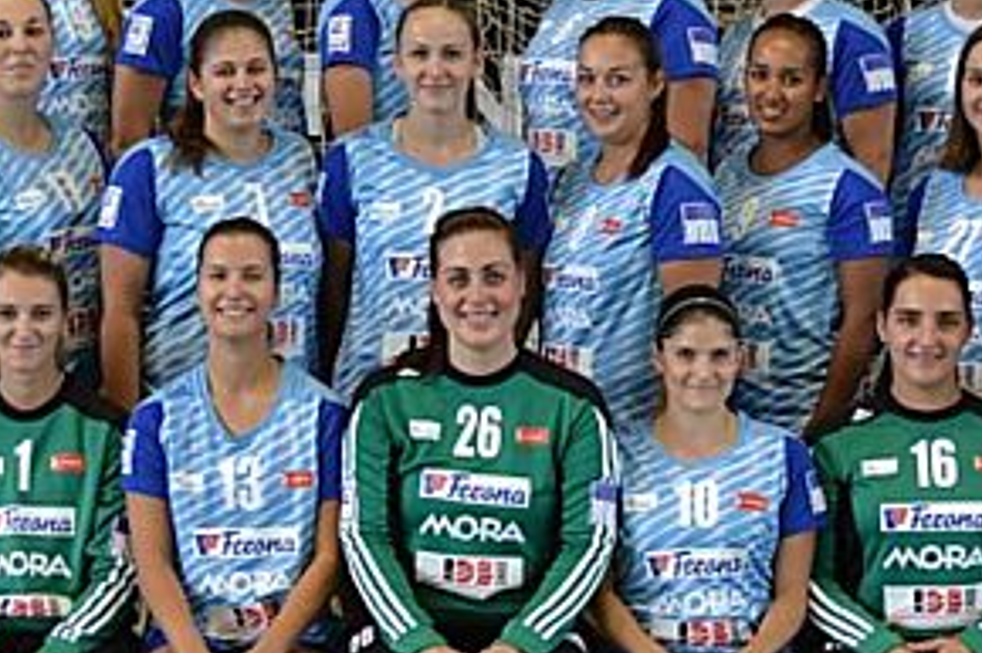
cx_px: 444
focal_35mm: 104
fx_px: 2835
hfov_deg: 19.6
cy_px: 386
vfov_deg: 13.1
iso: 560
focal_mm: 30
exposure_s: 1/60
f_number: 4.2
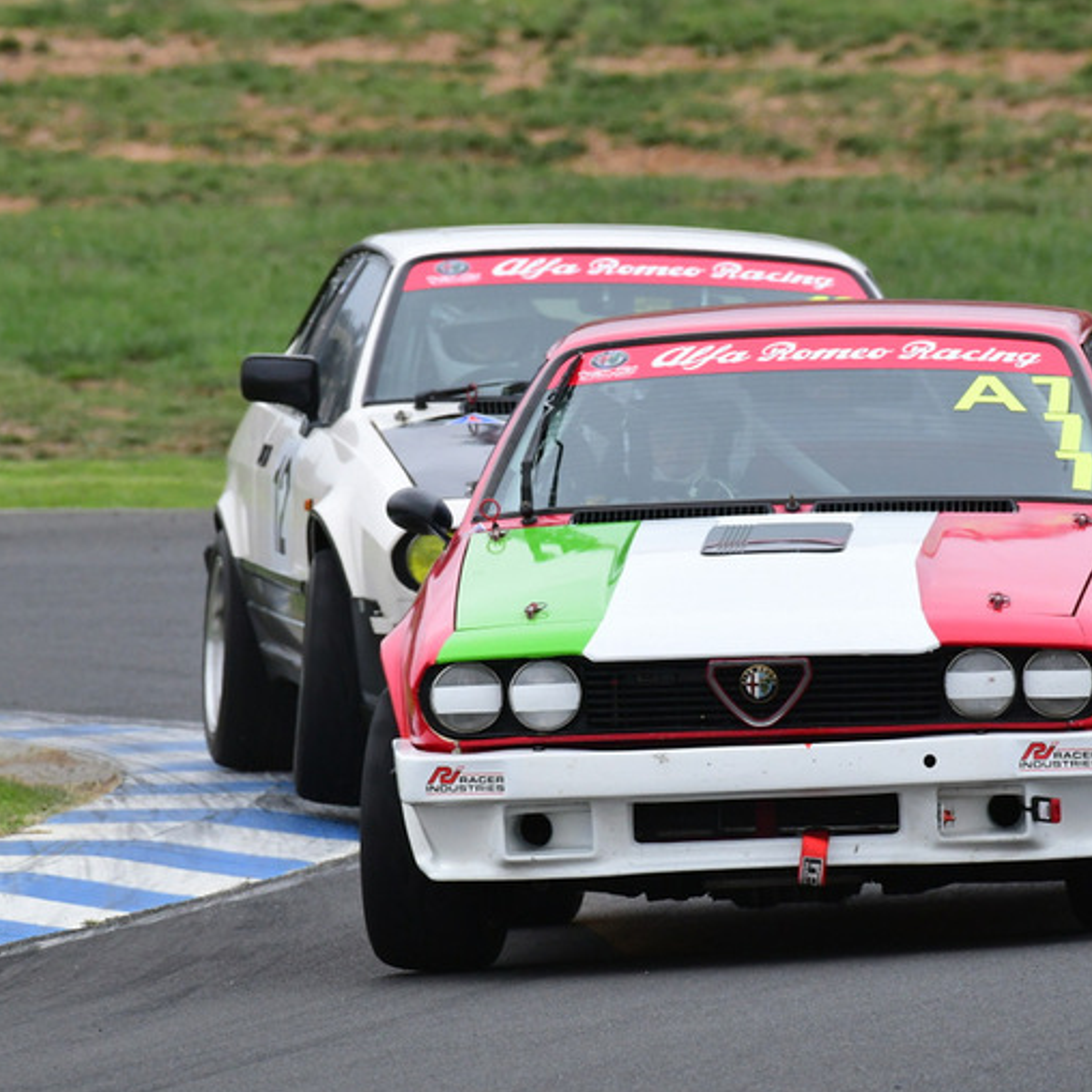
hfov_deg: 1.7
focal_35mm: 1004
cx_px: 580
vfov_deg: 1.7
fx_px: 35833
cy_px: 557
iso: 1250
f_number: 11
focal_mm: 500
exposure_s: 1/640
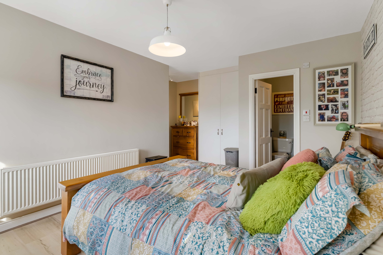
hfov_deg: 93.3
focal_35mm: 17
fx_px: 181
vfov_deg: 70.4
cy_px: 128
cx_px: 192
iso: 640
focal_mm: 17
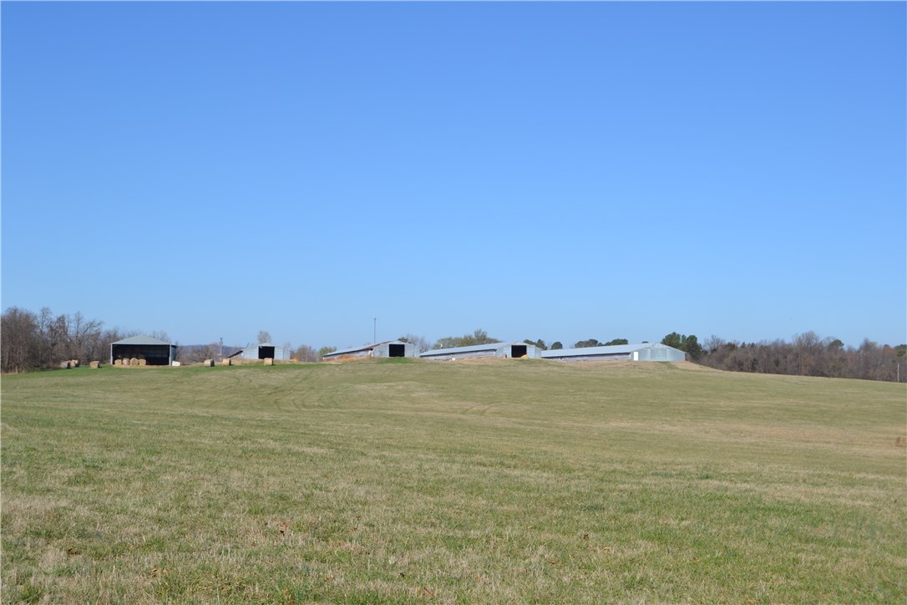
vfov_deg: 23.8
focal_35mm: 57
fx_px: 1436
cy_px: 302
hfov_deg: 35.1
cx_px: 454
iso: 100
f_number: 9
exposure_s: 1/320
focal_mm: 38
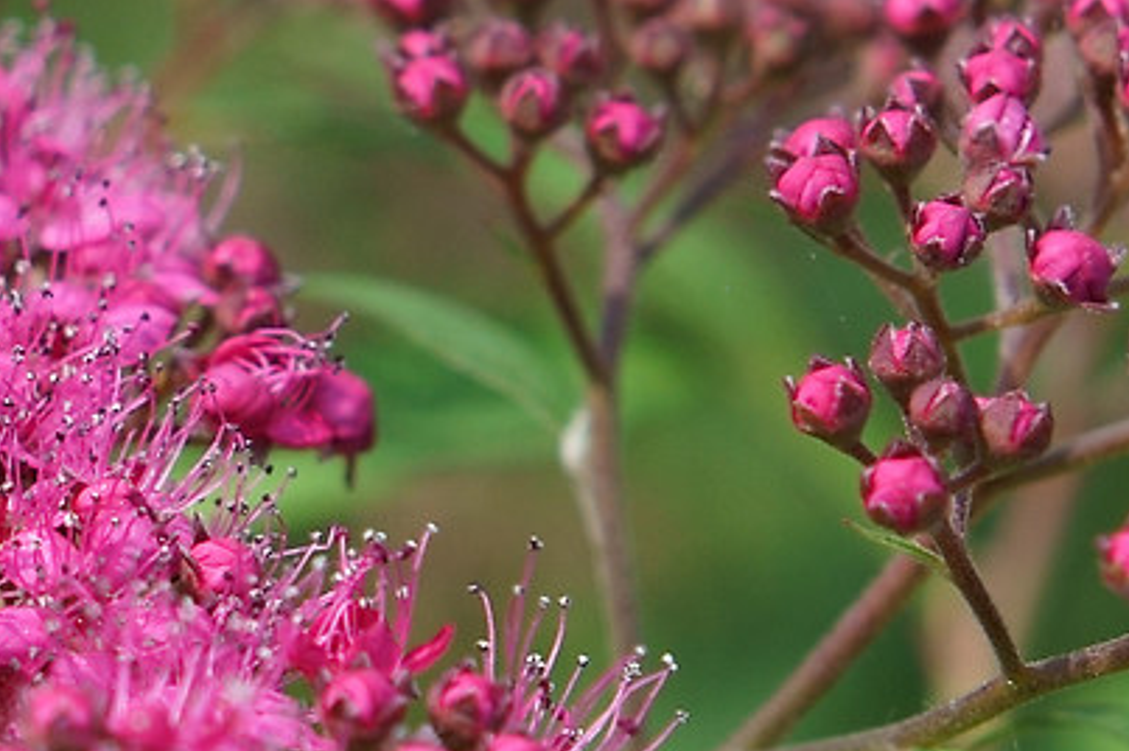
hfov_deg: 6.5
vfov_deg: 4.4
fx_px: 9807
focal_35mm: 313
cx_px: -821
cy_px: 398
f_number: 4
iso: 125
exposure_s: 1/500
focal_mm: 35
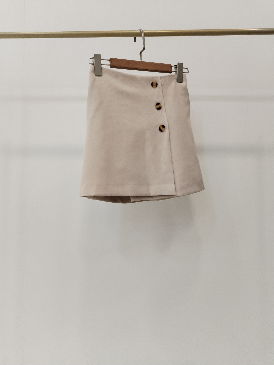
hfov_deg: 48.2
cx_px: 137
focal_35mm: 29
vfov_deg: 61.7
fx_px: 306
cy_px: 182
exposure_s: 1/60
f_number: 1.8
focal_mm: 4.75
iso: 281
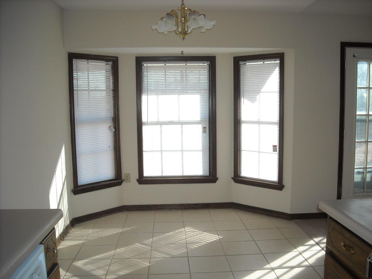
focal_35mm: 35
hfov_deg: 52.6
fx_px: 376
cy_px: 140
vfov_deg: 40.7
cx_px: 186
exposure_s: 1/161
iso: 64
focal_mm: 5.7
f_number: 2.8
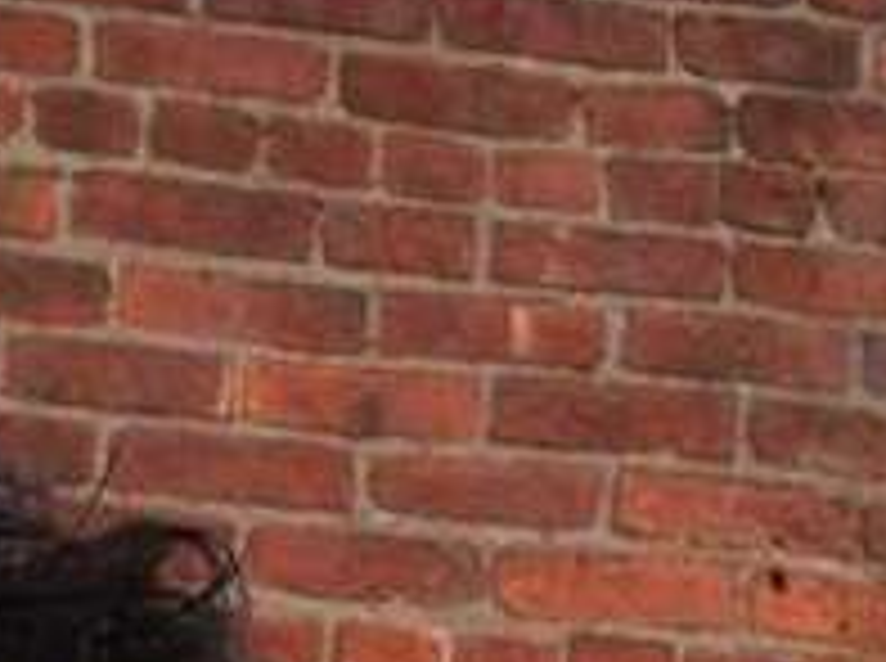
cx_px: 0
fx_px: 3628
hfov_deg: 13.7
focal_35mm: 142
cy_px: 1279
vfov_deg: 9.8
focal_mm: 3.85
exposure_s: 1/303
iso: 80
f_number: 2.8
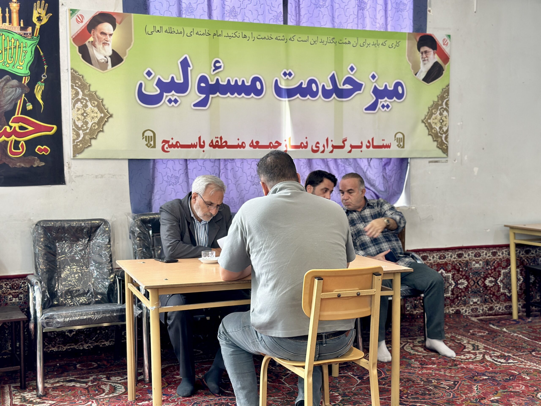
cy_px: 203
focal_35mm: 48
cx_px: 270
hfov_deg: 39.7
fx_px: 750
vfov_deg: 30.3
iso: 160
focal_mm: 6.86
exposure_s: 1/60
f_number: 1.78
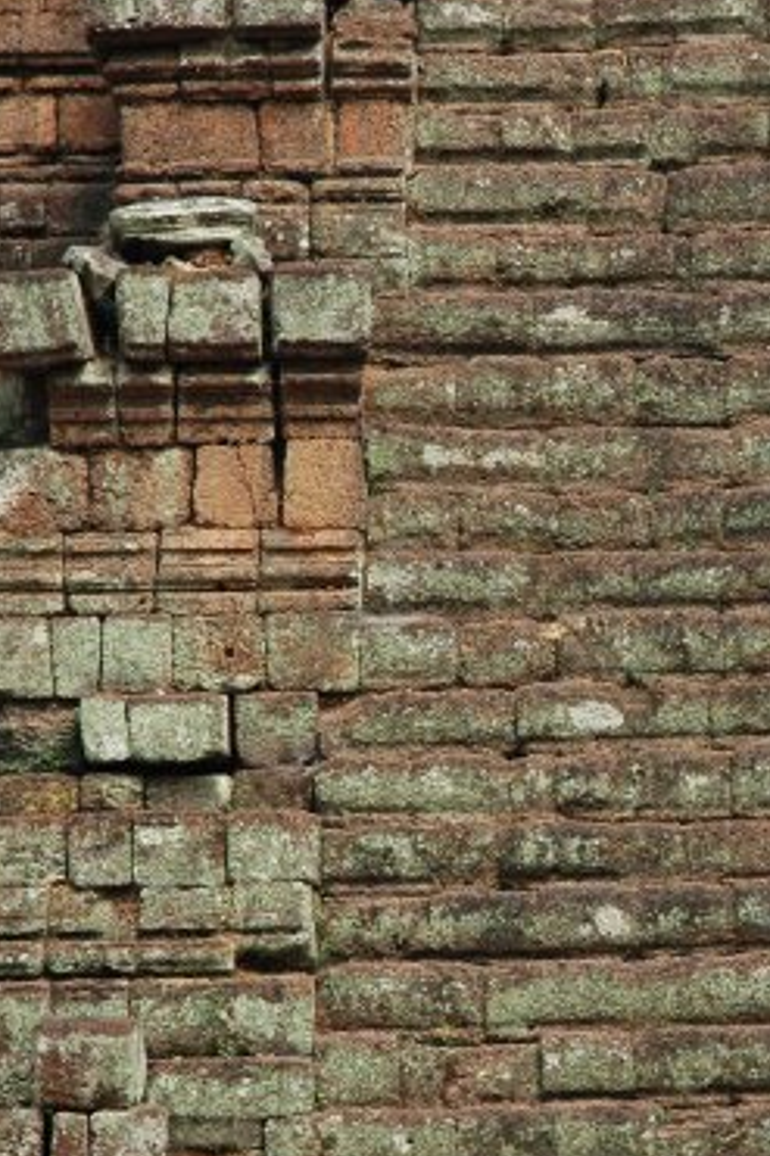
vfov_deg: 10.1
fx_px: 6551
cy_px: 726
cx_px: 673
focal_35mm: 204
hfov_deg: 6.7
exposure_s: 1/125
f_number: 5.6
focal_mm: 70
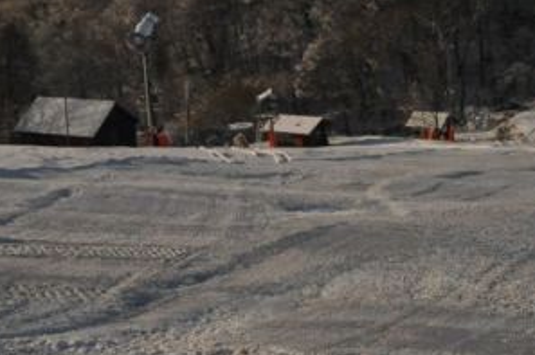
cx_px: 389
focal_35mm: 113
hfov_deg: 18.0
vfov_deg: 11.9
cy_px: -59
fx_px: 1677
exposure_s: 1/4000
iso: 1000
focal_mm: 28
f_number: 9
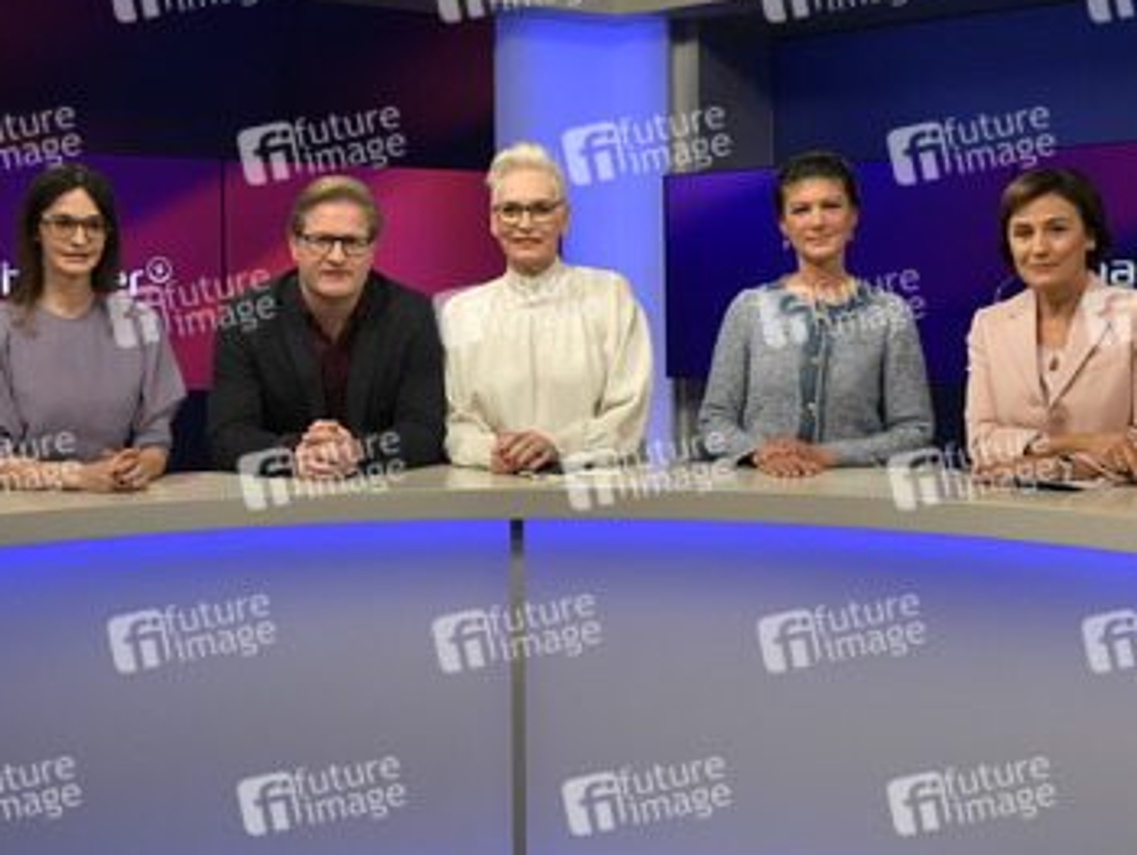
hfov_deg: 40.4
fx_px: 1545
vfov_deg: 30.9
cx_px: 560
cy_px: 390
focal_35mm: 47
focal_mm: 38
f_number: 6.3
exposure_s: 1/200
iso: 1600
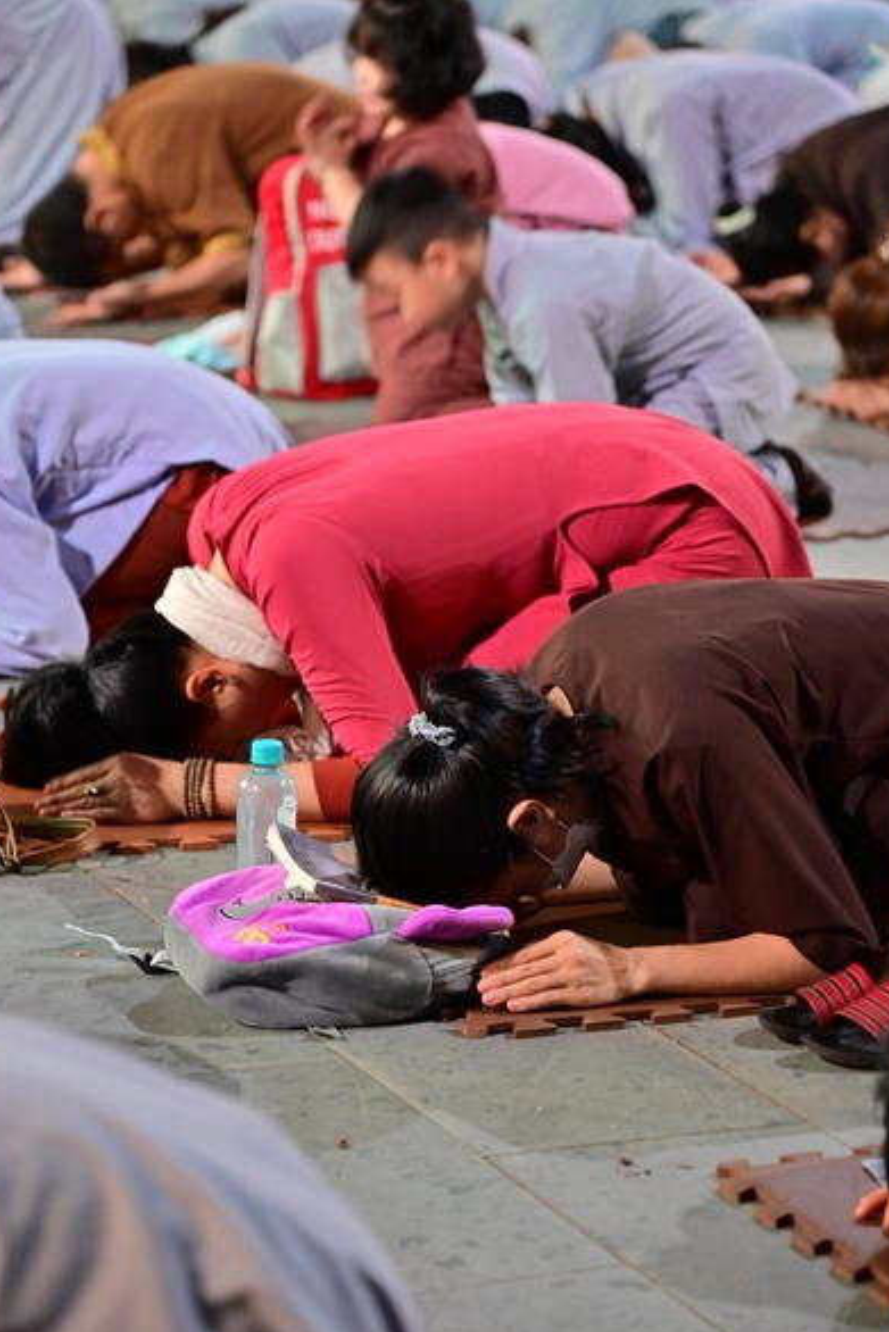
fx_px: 4923
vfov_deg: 15.4
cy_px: 682
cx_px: 426
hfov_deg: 10.3
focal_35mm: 133
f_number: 4
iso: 1600
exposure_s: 1/40
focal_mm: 120
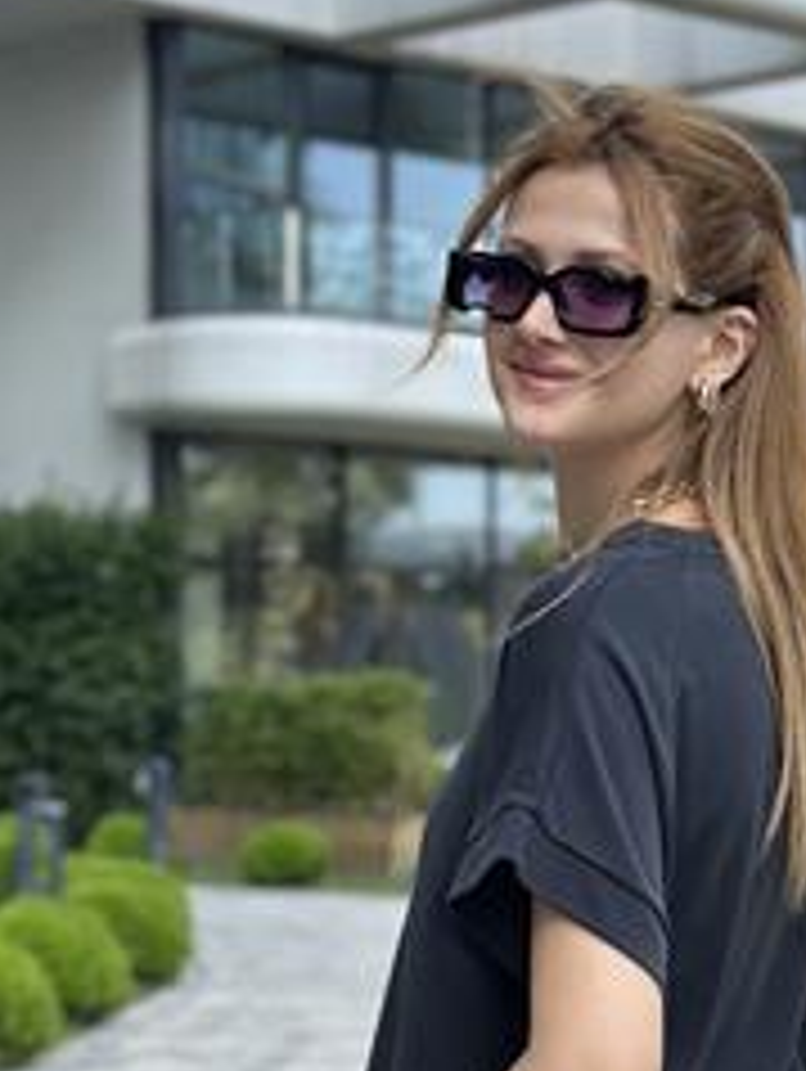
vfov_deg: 19.1
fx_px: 3161
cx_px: 563
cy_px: 792
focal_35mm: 102
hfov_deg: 14.5
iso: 80
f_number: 1.78
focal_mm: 6.86
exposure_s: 1/659
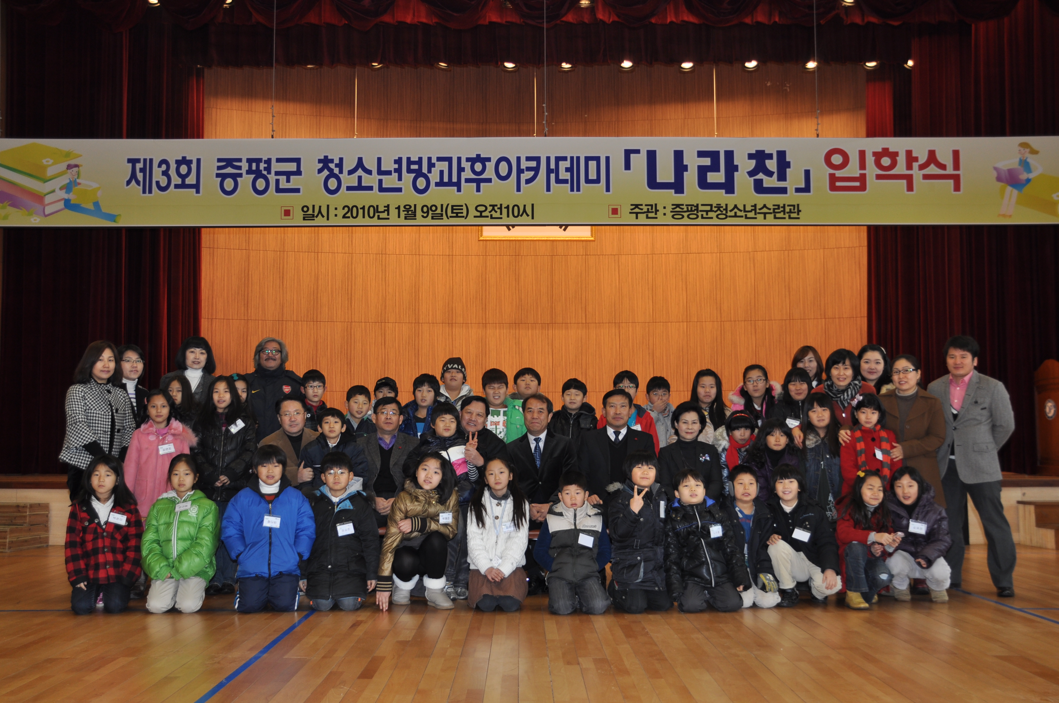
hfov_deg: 51.3
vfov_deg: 35.4
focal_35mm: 38
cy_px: 352
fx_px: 1102
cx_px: 530
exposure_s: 1/60
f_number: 4
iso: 200
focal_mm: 25
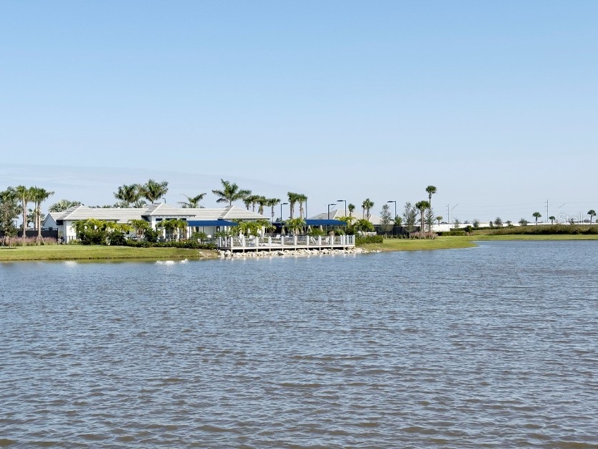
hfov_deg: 33.2
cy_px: 219
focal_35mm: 58
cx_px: 263
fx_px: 1002
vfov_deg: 25.2
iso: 64
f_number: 1.8
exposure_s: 1/5300
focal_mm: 6.86
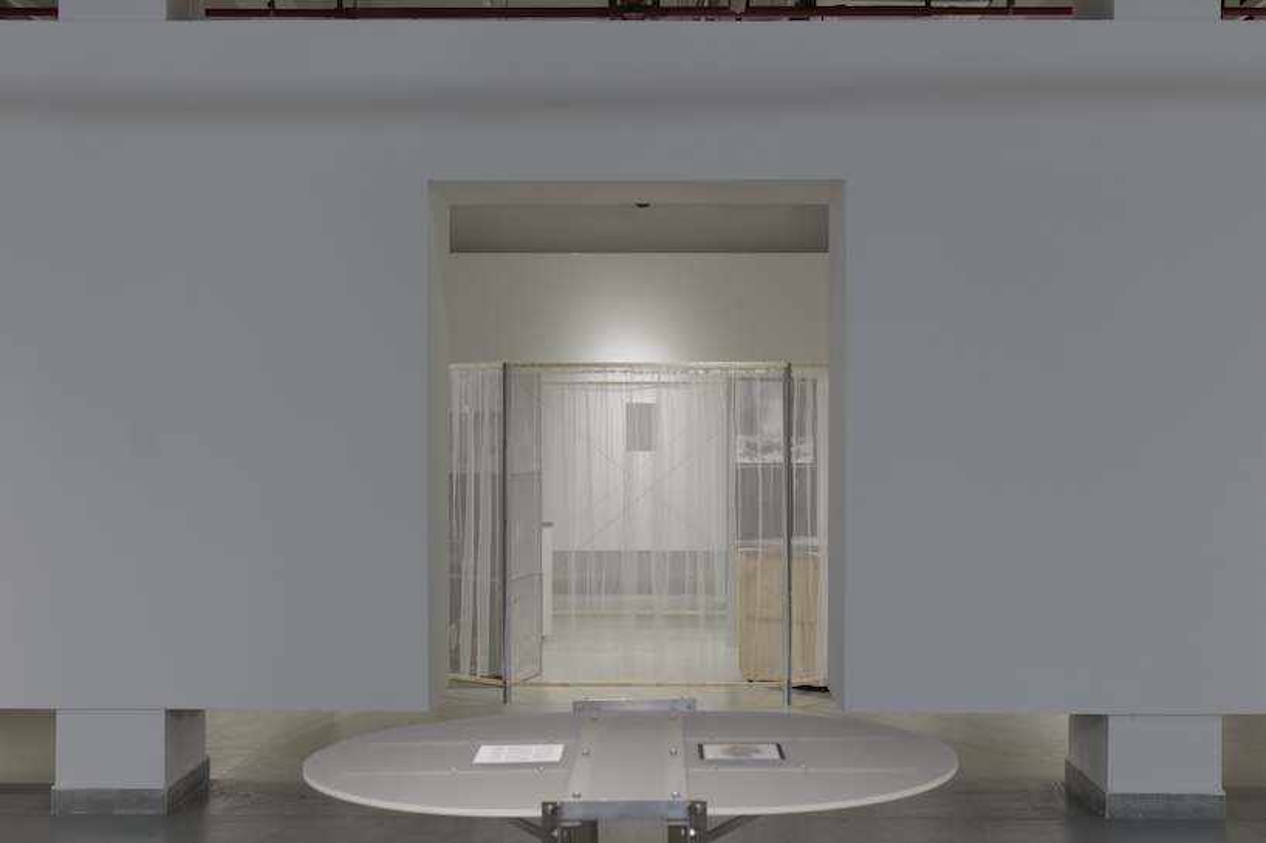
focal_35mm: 50
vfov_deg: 27.0
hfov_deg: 39.6
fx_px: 1758
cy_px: 422
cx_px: 633
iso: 1250
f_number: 8
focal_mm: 50
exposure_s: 1/100
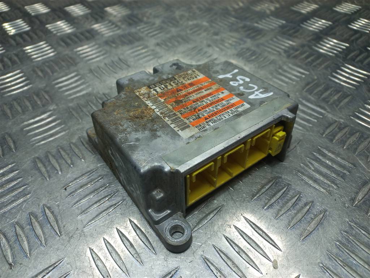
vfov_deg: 54.9
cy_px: 139
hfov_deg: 69.4
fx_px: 267
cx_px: 185
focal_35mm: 25
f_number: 1.8
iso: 32
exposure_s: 1/100
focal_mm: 4.6
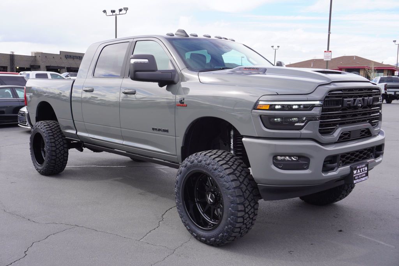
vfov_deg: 36.9
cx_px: 200
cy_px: 133
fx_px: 399
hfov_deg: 53.1
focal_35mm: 36
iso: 100
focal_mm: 24
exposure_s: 1/100
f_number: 8
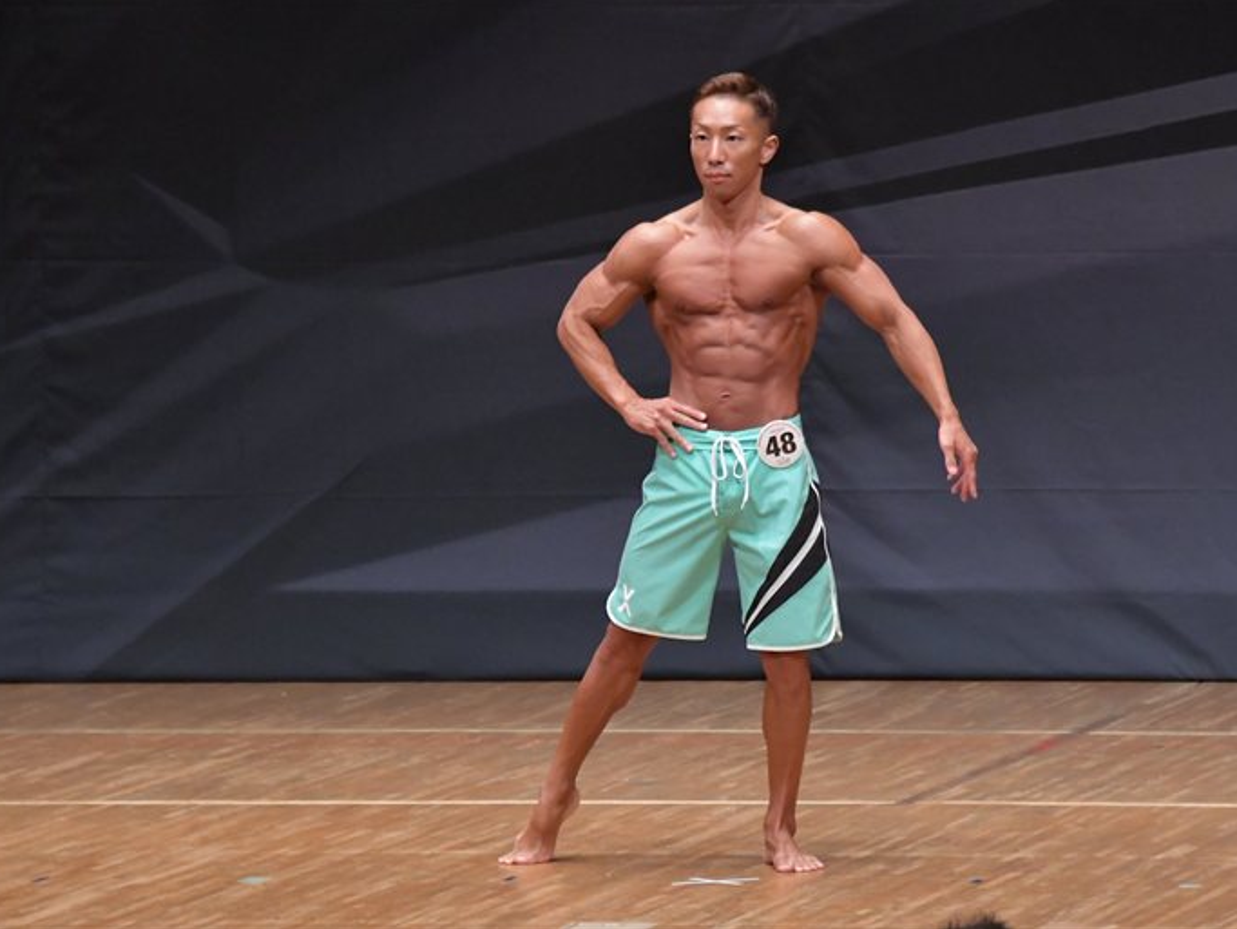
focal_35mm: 327
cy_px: 464
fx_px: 11691
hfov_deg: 6.1
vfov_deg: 4.6
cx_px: 678
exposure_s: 1/400
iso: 6400
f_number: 5.6
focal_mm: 200
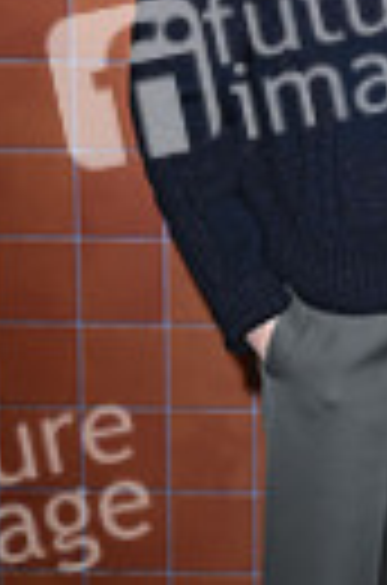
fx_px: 1897
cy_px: 288
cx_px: 410
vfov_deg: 17.5
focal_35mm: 117
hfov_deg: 11.5
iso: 800
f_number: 5.6
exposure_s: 1/250
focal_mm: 38
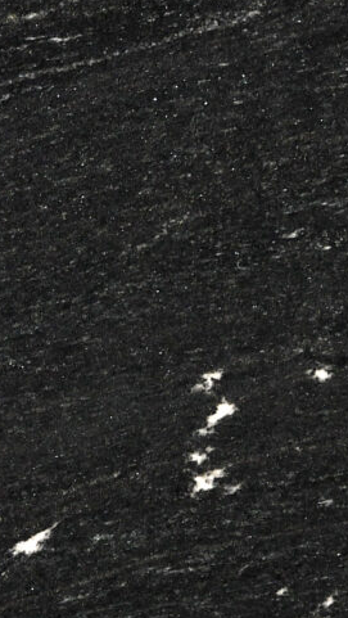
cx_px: -170
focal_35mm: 468
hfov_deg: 2.6
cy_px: 152
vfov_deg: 4.6
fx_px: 7668
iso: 250
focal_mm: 70
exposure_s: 1/60
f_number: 5
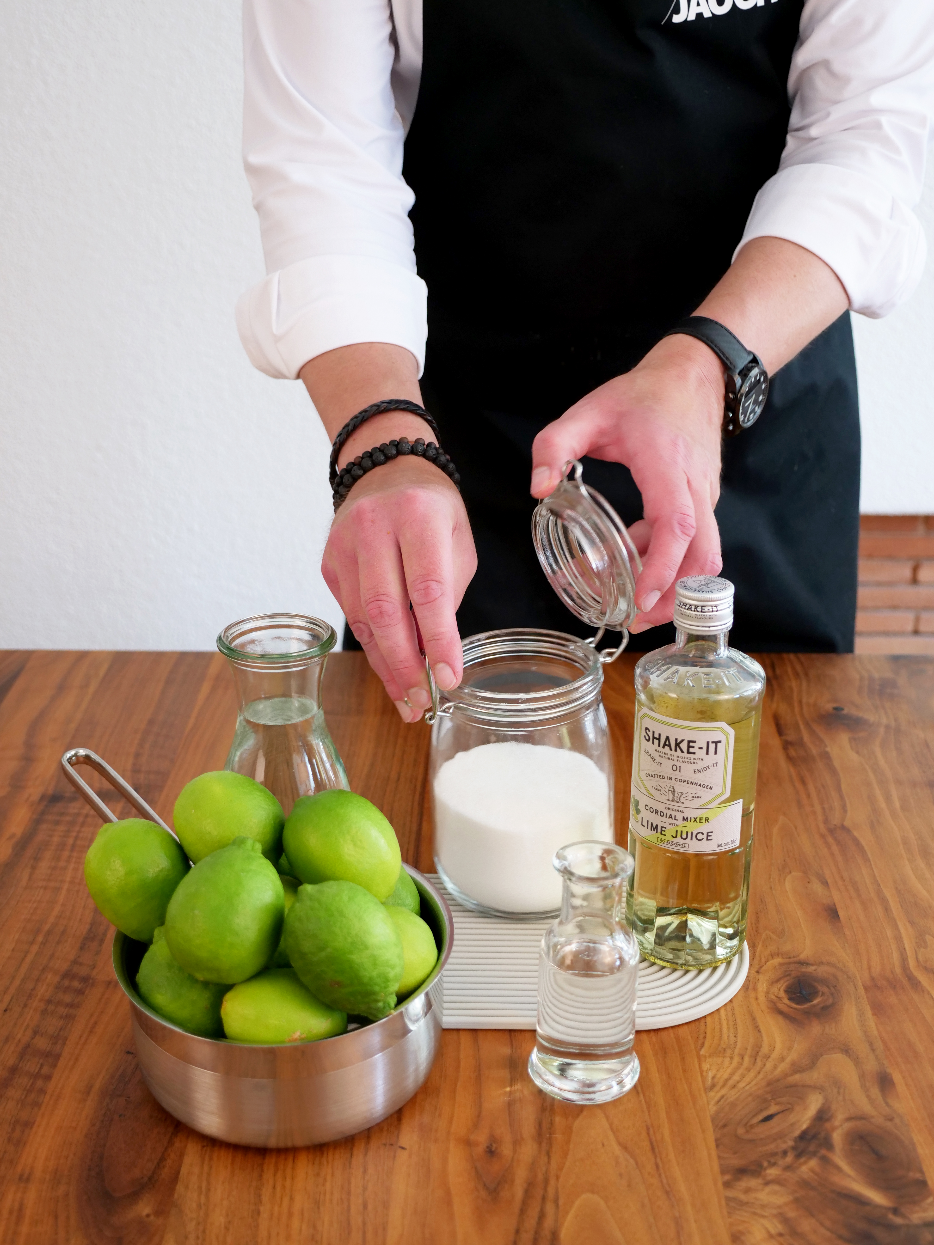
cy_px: 622
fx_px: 1727
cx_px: 467
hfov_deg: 30.3
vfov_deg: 39.7
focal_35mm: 48
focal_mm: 24
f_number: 2.8
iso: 500
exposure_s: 1/60
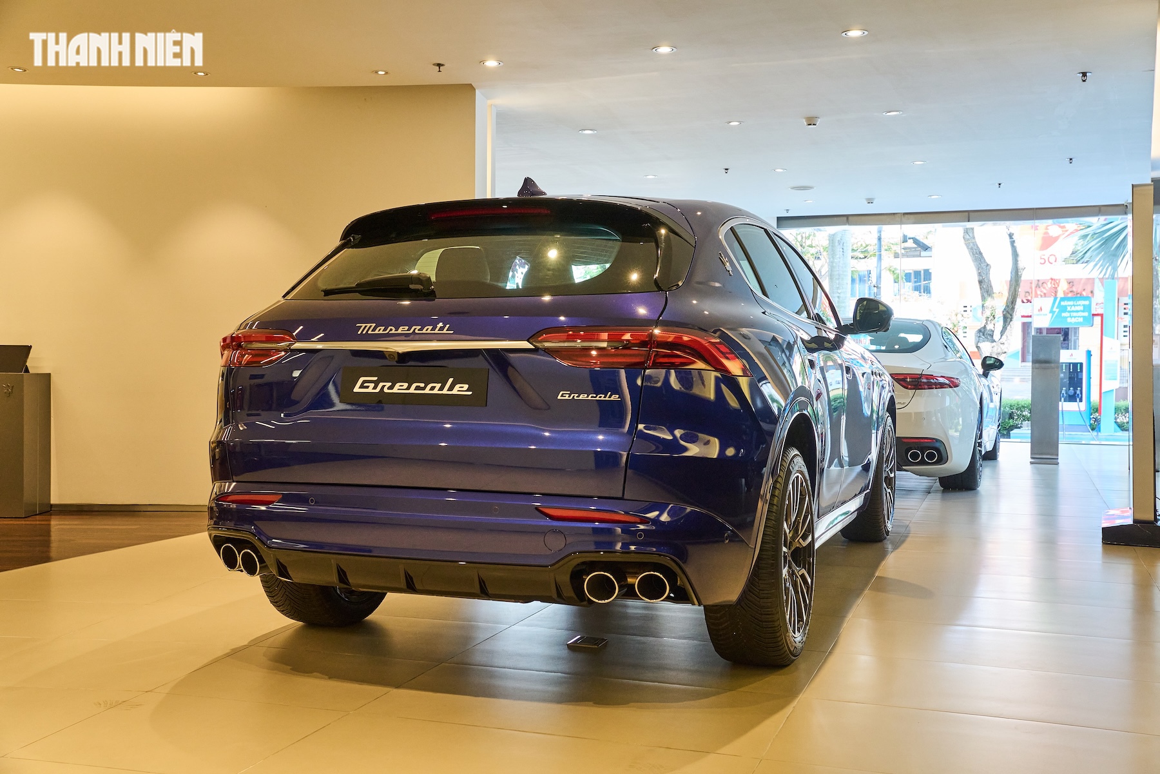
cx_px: 580
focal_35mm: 38
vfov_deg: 35.5
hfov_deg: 51.3
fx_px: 1208
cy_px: 387
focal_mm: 25
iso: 1000
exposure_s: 1/125
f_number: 4.5
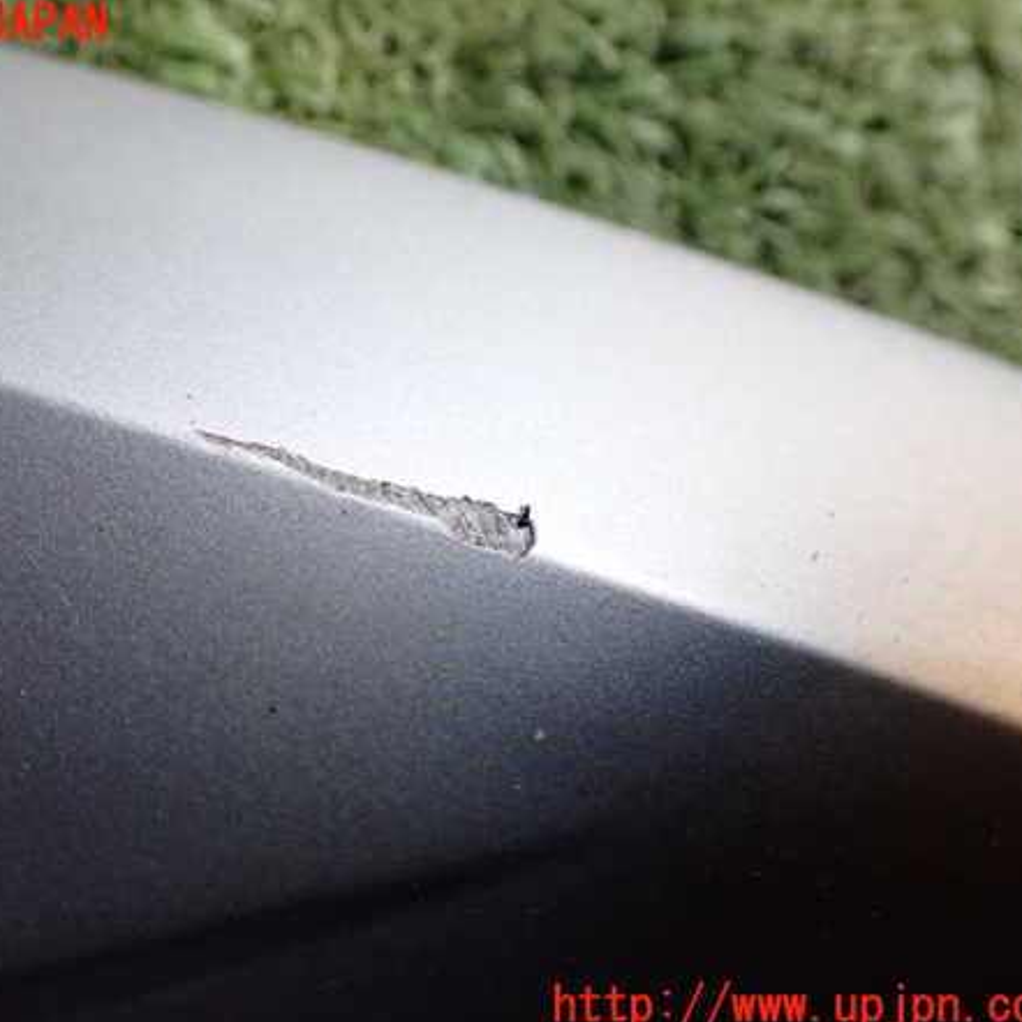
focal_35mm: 36
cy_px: 516
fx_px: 1202
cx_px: 382
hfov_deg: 45.6
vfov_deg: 46.0
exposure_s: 1/125
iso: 640
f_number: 2.3
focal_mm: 5.4
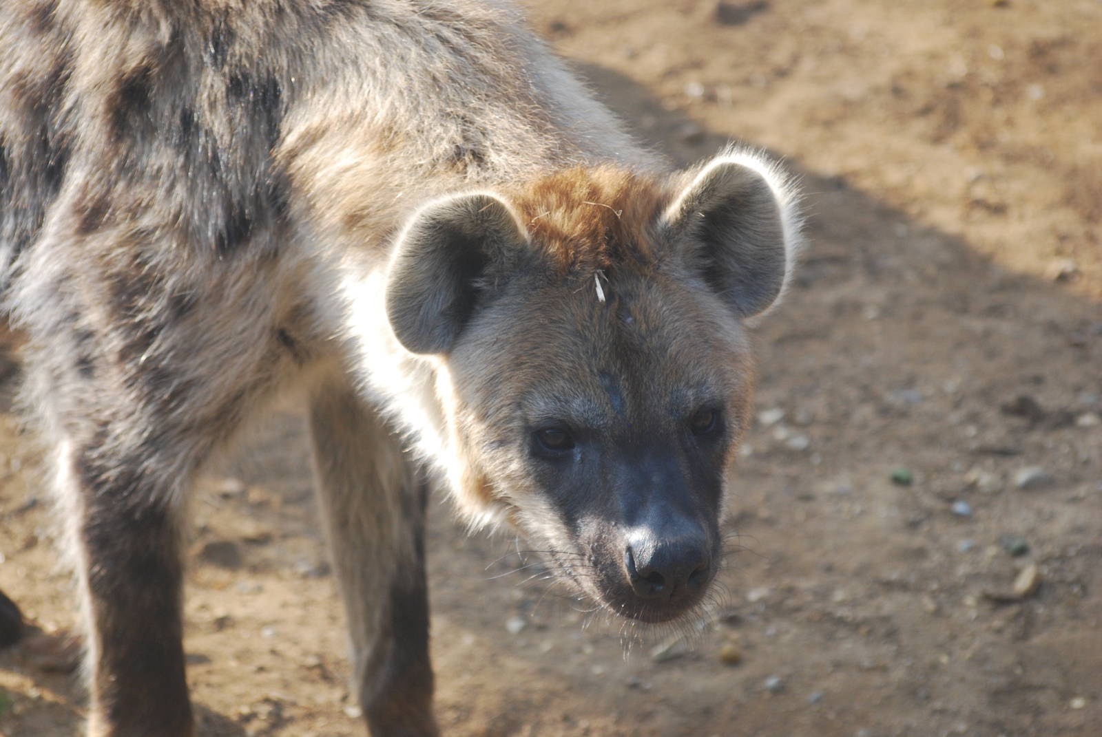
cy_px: 368
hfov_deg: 9.1
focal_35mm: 225
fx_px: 6896
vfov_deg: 6.1
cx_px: 551
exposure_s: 1/500
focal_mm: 150
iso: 400
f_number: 4.5
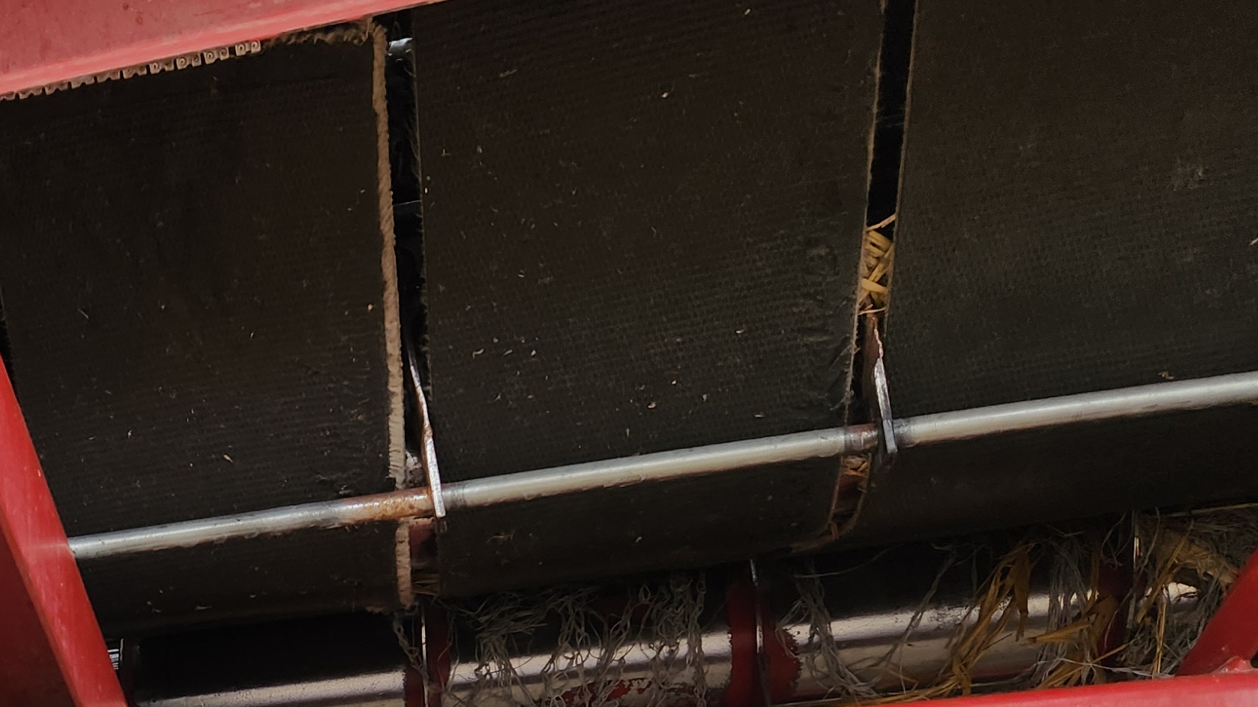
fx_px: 2035
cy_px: 1090
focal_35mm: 61
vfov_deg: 17.5
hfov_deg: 30.1
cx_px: -186
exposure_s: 1/180
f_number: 1.8
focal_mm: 5.4
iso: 40
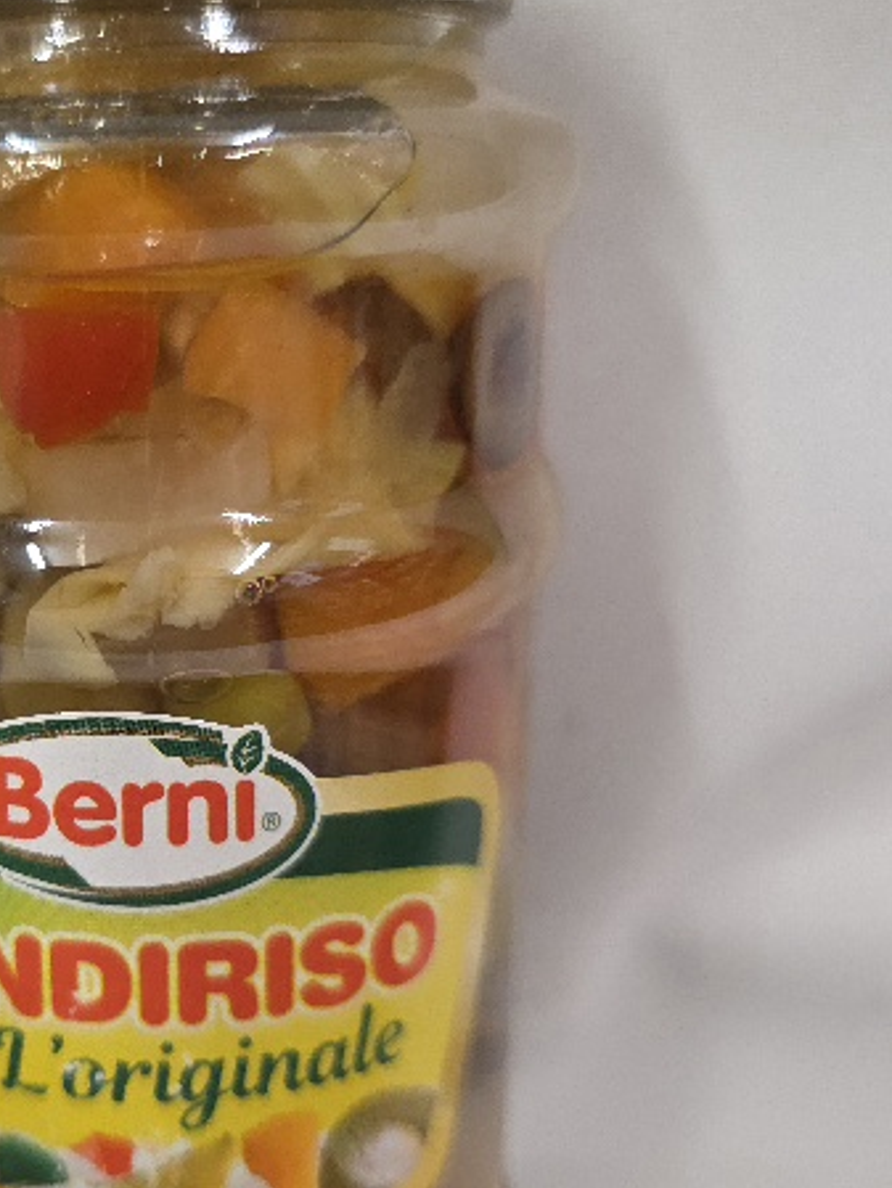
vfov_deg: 45.7
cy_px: 640
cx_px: 101
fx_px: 1408
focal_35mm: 41
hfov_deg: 33.4
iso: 500
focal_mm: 6.3
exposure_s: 1/101
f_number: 1.7
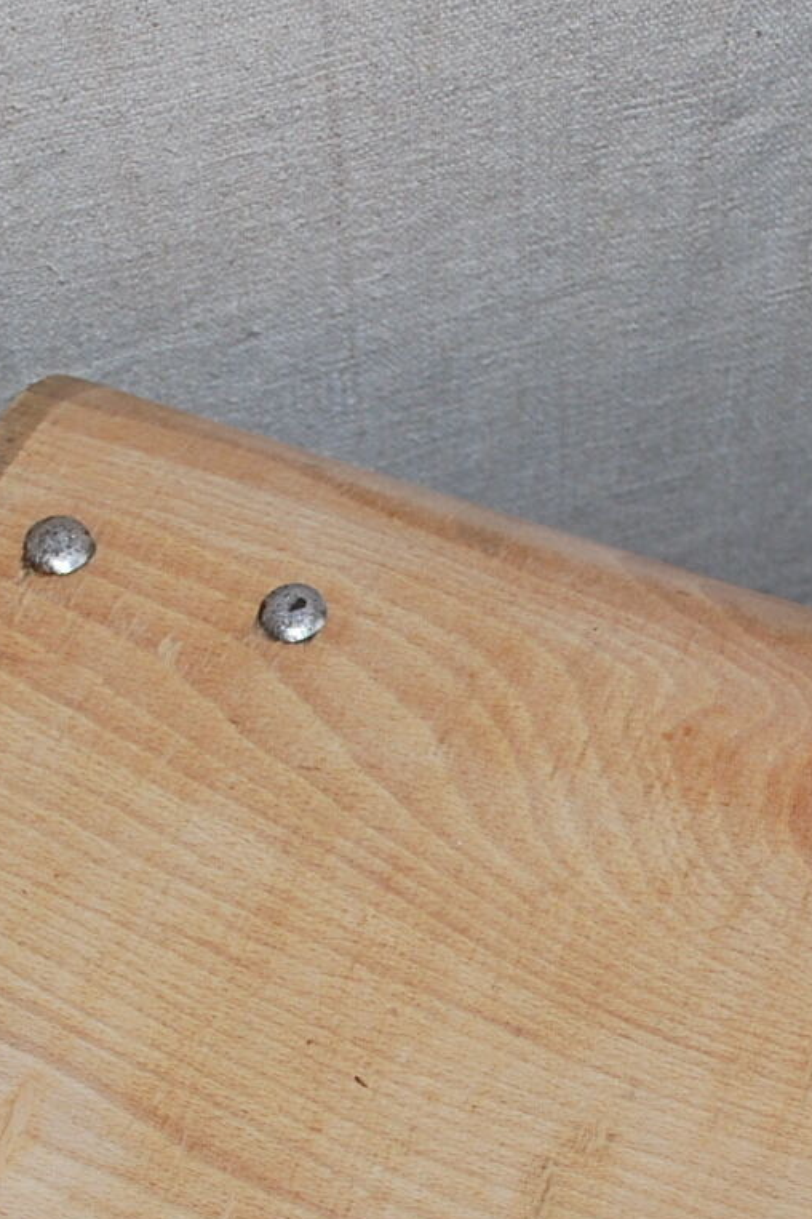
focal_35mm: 84
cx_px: 353
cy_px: 960
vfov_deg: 23.9
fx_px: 2842
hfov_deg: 16.3
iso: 200
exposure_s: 1/60
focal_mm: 22
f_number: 4
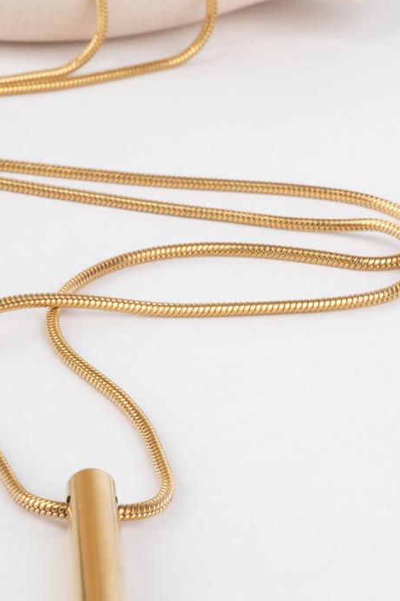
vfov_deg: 14.5
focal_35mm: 141
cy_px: 264
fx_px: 2350
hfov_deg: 9.7
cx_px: 82
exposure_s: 1/160
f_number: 22
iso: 400
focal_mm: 44.7
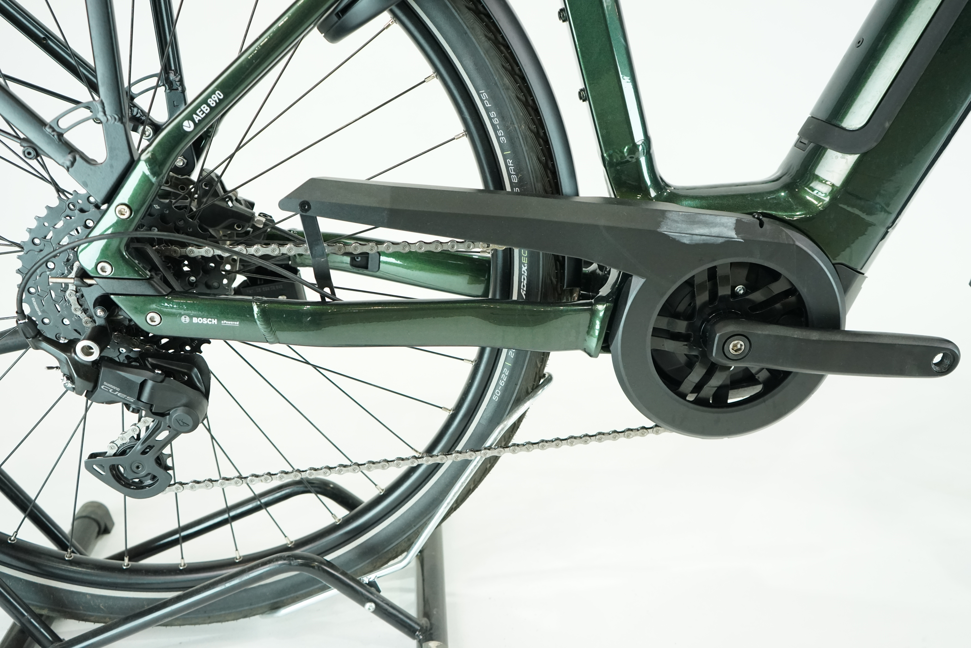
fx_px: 863
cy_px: 324
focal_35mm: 32
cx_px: 486
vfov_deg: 41.1
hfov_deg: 58.7
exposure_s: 1/200
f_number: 4.5
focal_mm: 32
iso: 2000
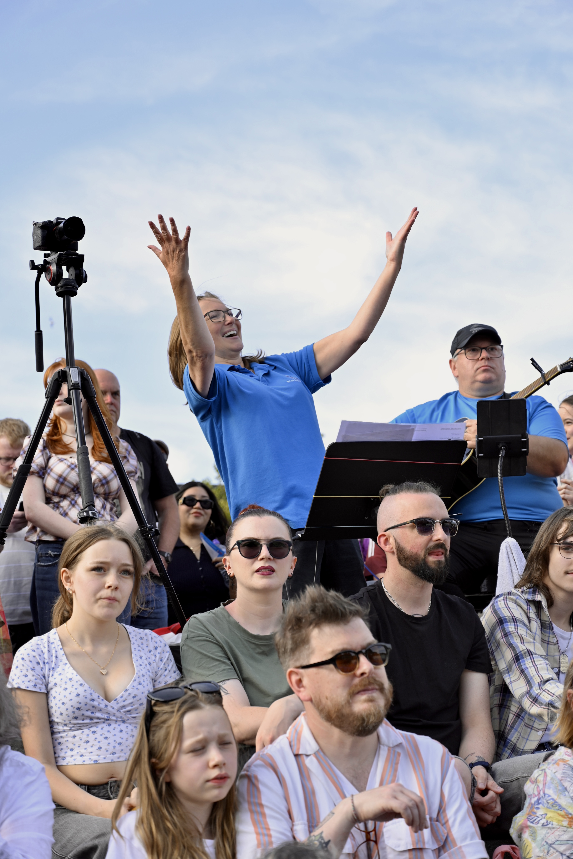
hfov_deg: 19.5
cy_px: 430
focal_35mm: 70
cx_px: 286
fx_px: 1671
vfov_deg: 28.8
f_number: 5.6
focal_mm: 70
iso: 160
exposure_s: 1/250
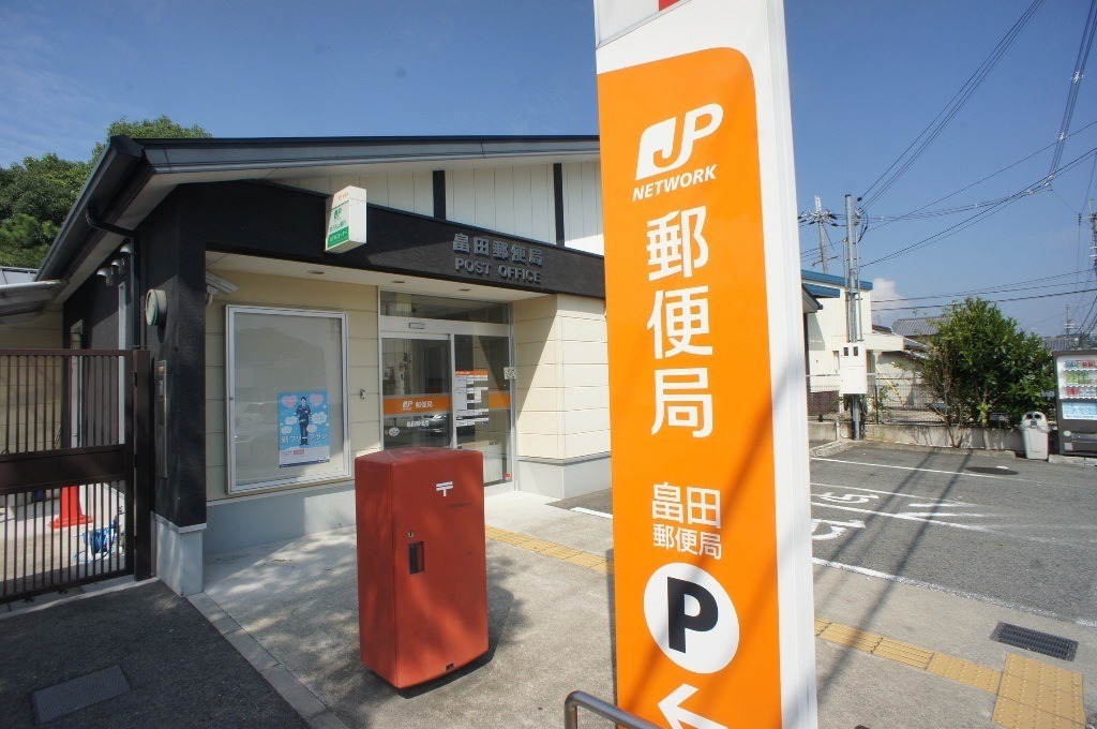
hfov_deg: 73.8
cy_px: 364
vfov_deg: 53.0
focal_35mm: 24
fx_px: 730
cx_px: 548
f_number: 16
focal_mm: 16
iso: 200
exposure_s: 1/160
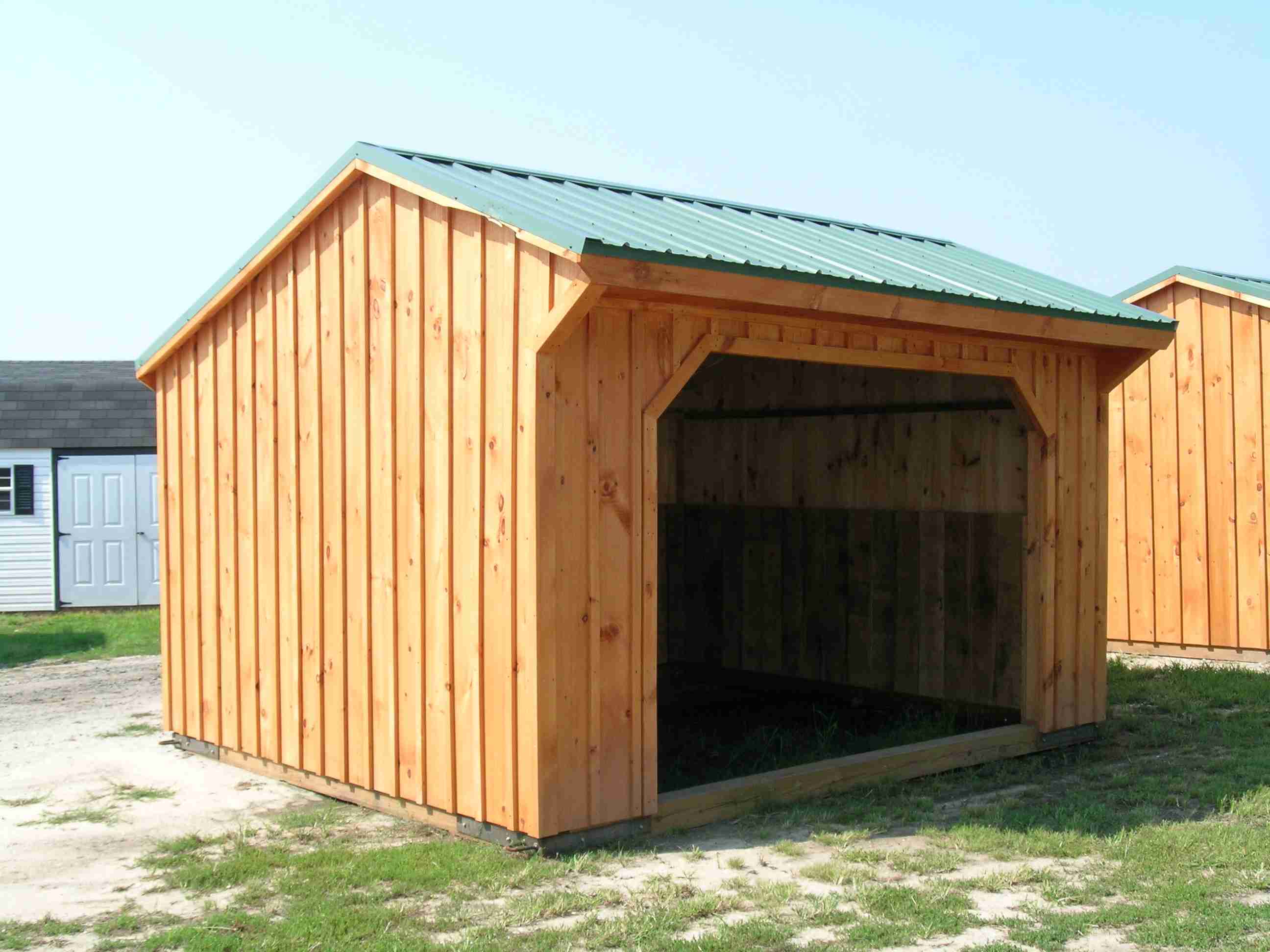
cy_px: 476
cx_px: 635
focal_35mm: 42
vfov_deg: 34.3
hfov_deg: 44.8
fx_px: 1541
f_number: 6.4
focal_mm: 8.7
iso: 50
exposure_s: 1/158
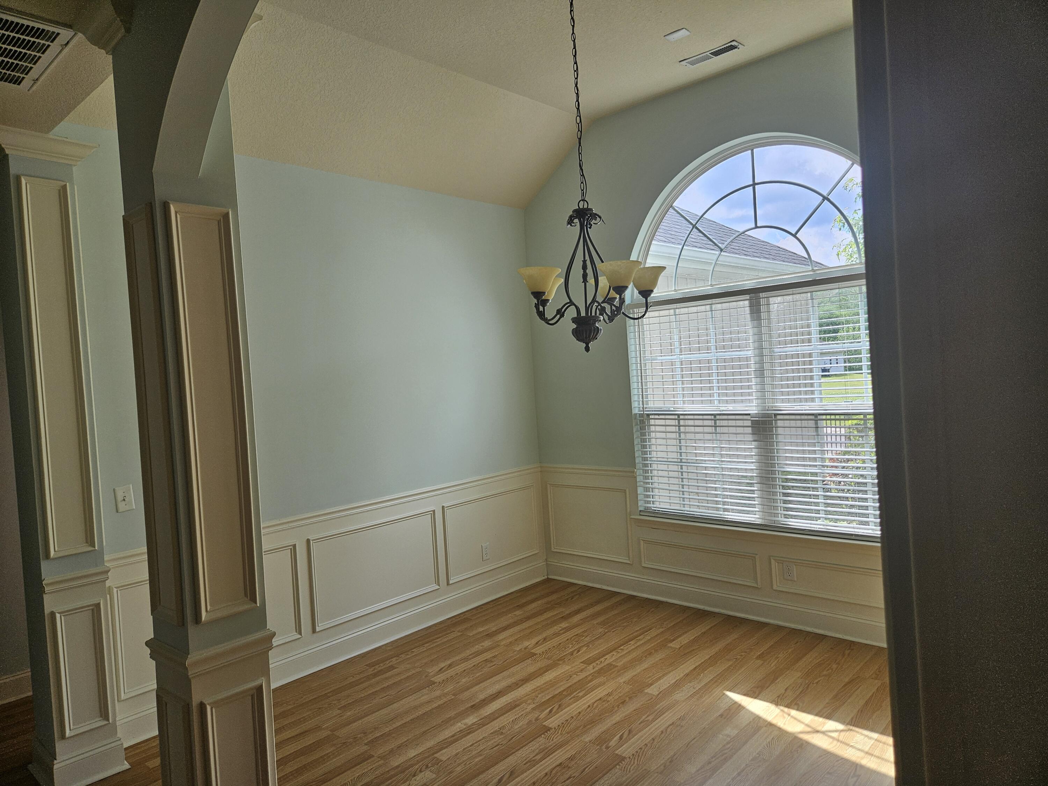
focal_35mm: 23
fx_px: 696
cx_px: 524
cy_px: 393
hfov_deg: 73.9
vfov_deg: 58.9
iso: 25
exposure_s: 1/212
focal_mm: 5.4
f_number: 1.8
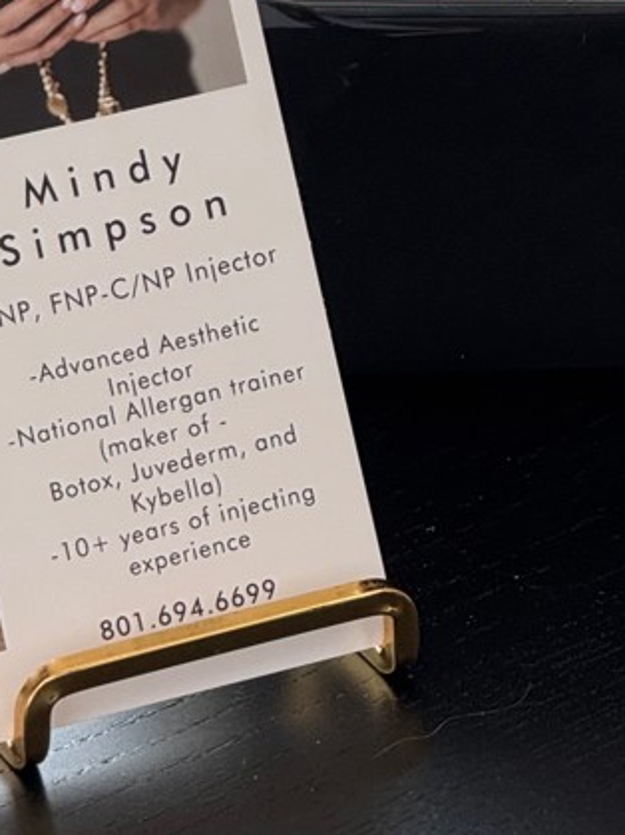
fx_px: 8286
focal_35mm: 344
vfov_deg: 5.7
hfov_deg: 4.3
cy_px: -325
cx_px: 358
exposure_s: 1/99
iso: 80
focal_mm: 15.66
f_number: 2.8
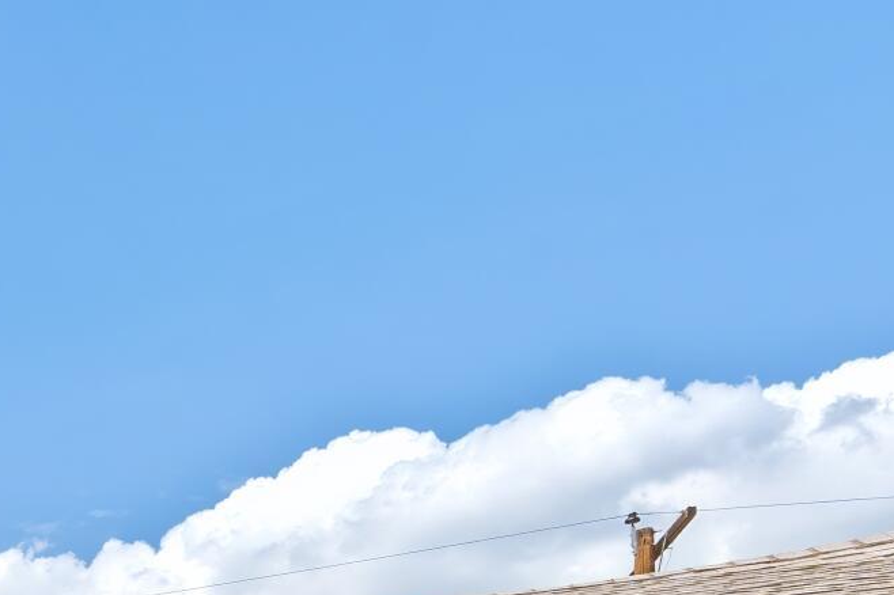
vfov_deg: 15.4
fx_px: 1812
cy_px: 1140
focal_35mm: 73
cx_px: -845
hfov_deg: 18.8
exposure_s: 1/320
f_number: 9
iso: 800
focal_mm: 16
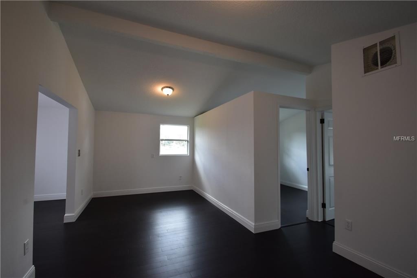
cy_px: 139
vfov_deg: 77.3
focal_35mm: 15
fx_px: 174
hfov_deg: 100.4
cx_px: 208
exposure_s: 1/50
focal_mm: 10
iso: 800
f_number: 8
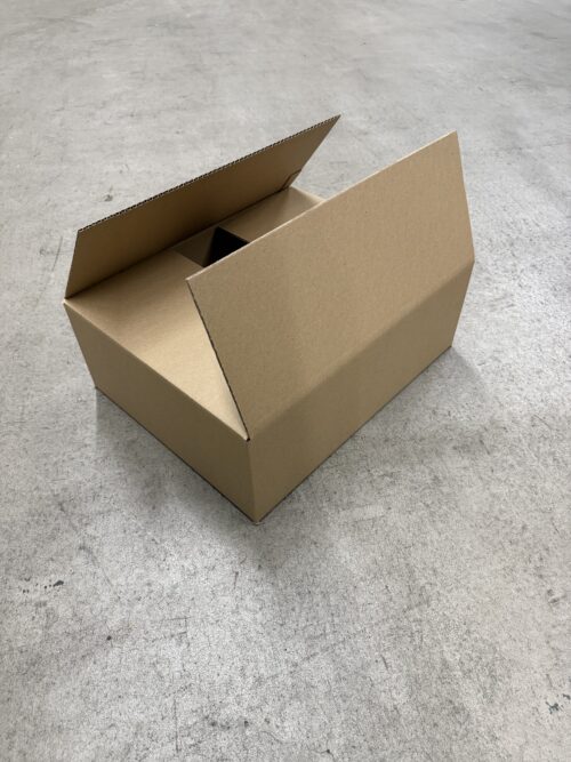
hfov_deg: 56.8
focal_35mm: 24
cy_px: 381
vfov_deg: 71.6
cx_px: 286
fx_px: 528
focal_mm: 6.76
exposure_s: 1/60
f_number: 1.78
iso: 400
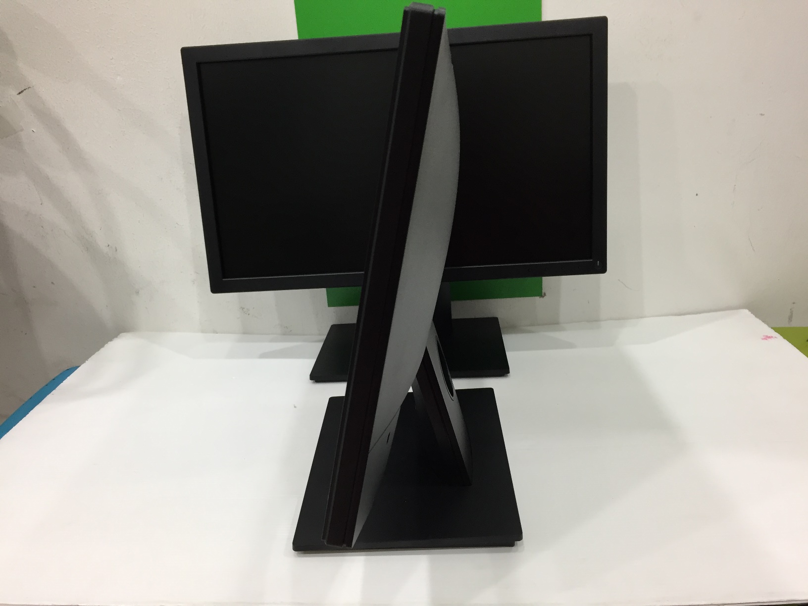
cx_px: 404
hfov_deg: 61.7
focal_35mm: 29
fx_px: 677
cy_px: 303
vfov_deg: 48.2
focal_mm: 4.15
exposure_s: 1/33
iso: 100
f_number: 2.2
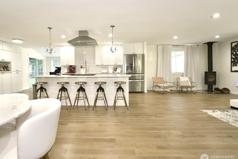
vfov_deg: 73.6
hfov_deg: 96.2
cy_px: 73
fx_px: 106
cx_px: 104
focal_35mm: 16
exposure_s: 1/30
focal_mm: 14
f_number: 5.6
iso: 250
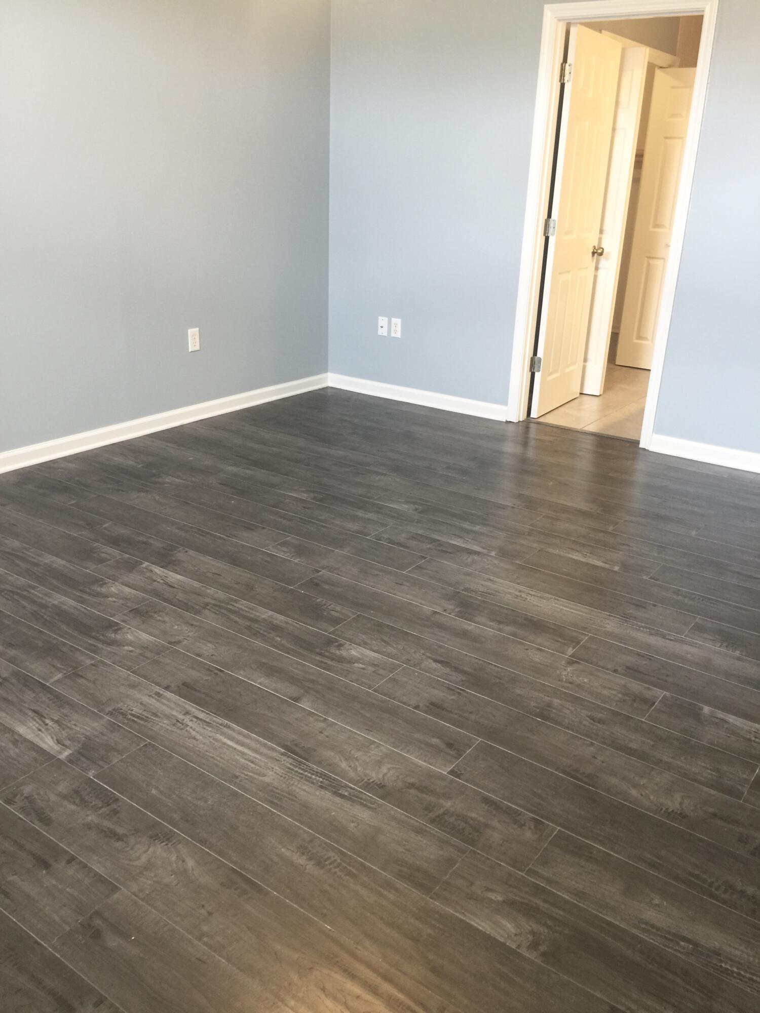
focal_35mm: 29
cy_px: 506
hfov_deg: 48.2
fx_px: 849
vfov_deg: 61.7
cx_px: 380
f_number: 2.2
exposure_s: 1/15
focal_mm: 4.15
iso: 40
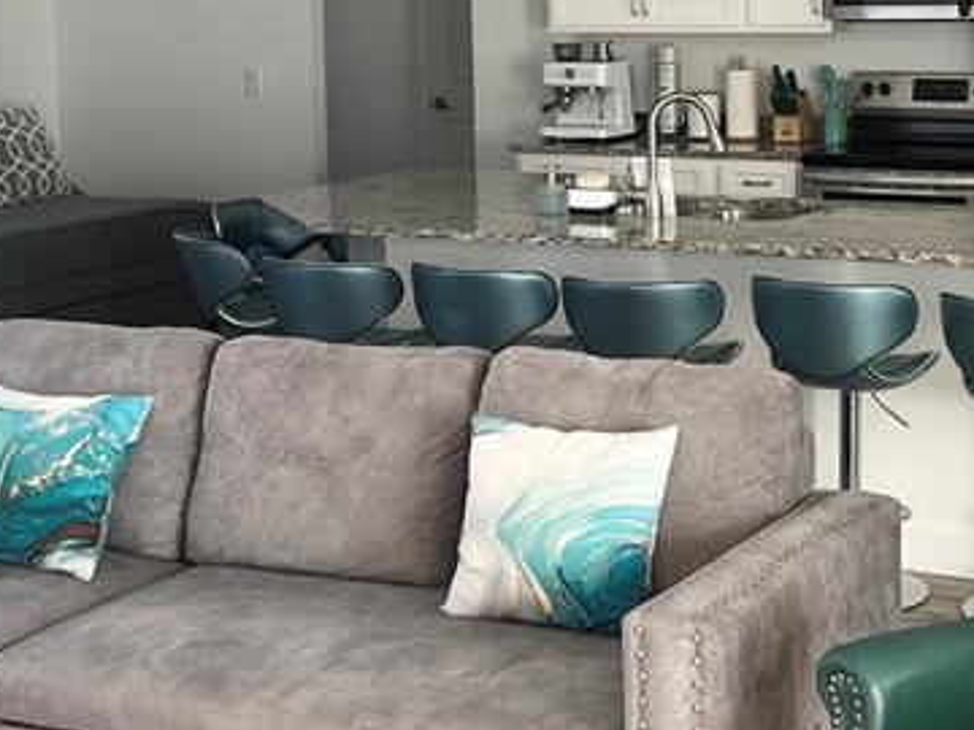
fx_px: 2082
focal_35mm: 74
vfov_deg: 19.8
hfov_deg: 26.2
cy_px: 195
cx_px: 652
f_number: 1.5
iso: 64
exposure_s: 1/120
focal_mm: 5.7
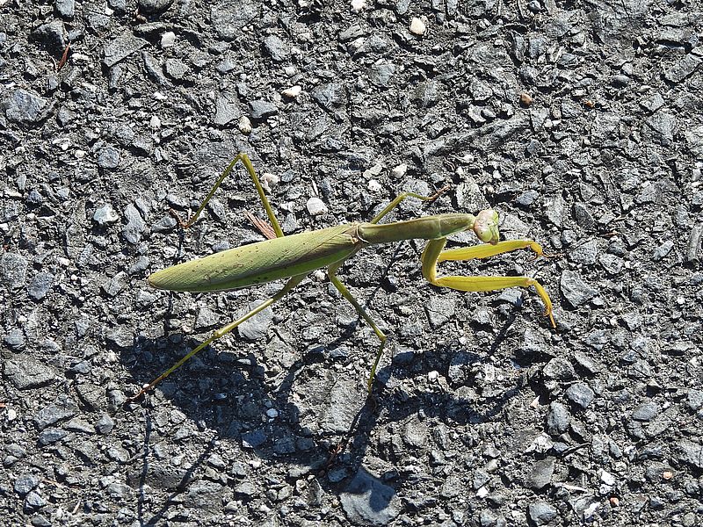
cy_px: 264
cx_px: 352
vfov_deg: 6.2
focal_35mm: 240
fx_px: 4874
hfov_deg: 8.2
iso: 100
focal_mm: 42.8
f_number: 4.5
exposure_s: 1/320
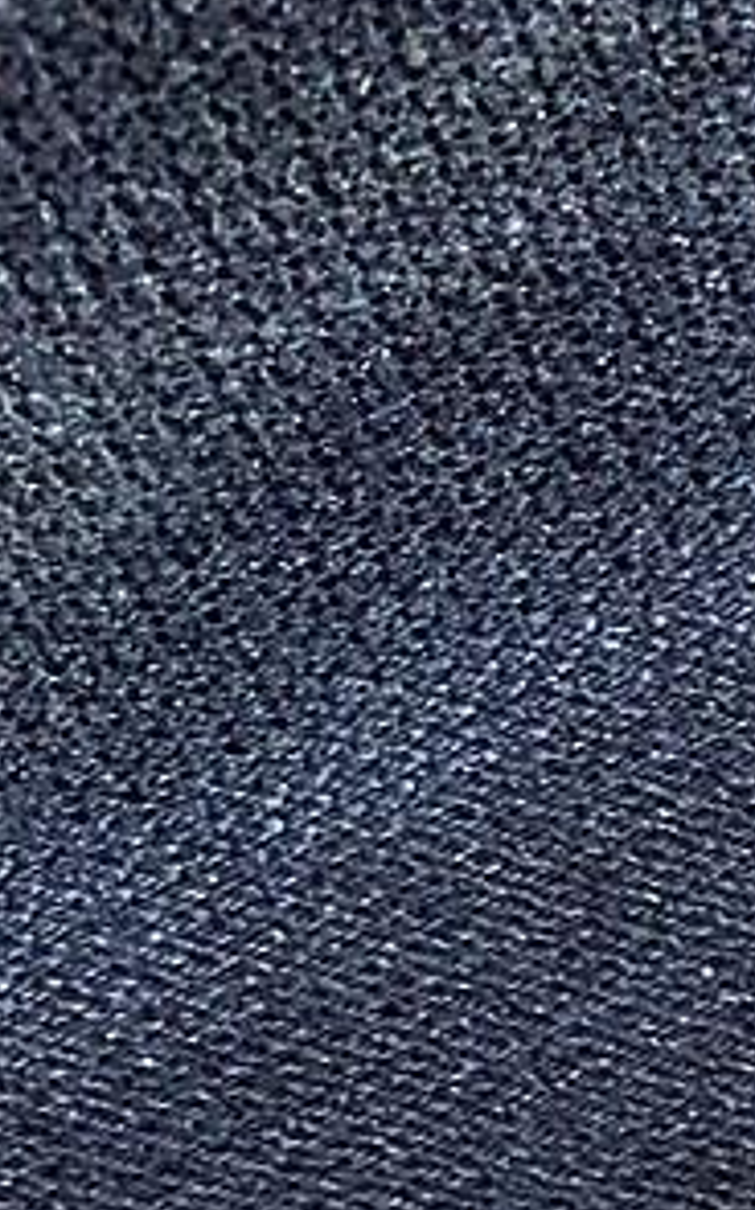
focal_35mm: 132
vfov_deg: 14.1
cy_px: 2135
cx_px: 2068
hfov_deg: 8.6
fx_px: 4352
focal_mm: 4.25
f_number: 1.8
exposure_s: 1/60
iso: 160
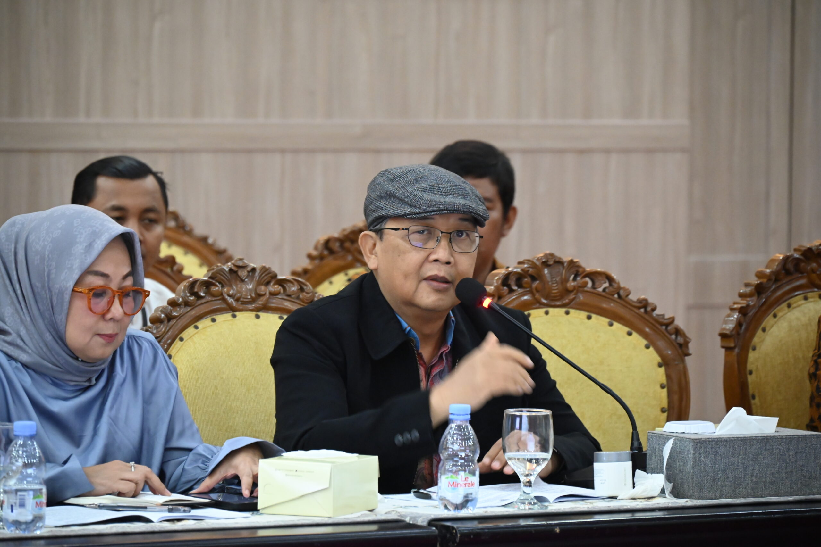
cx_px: 410
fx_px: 4561
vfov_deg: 6.9
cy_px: 274
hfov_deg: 10.3
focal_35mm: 200
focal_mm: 200
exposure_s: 1/50
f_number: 6.3
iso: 6400
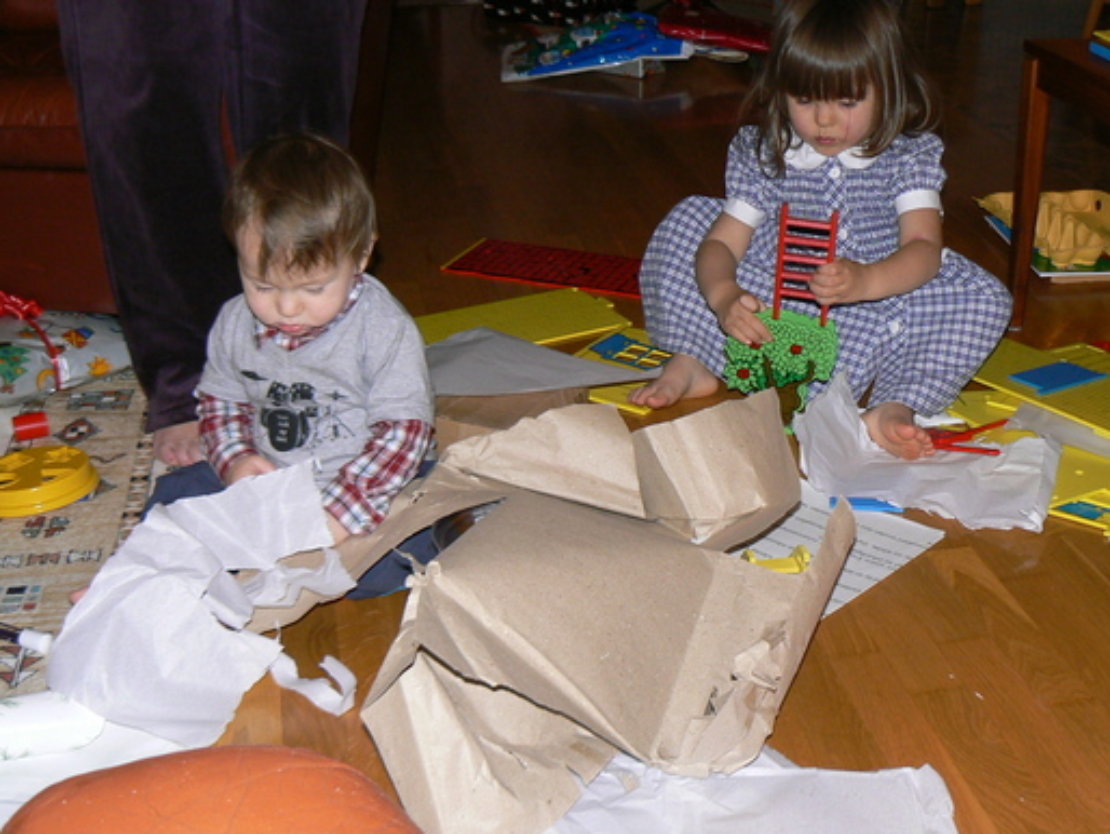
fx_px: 1572
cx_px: 723
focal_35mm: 49
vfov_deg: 29.7
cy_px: 373
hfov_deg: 38.5
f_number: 2.8
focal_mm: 6
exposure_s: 1/40
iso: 100
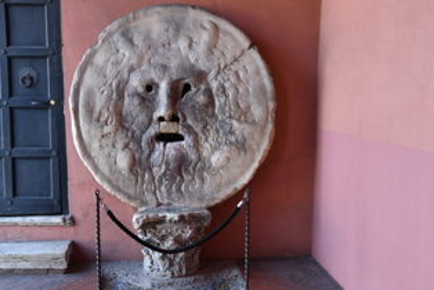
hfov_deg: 46.1
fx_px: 507
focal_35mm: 42
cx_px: 176
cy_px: 151
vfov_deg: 32.0
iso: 400
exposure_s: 1/25
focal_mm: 22
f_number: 6.3
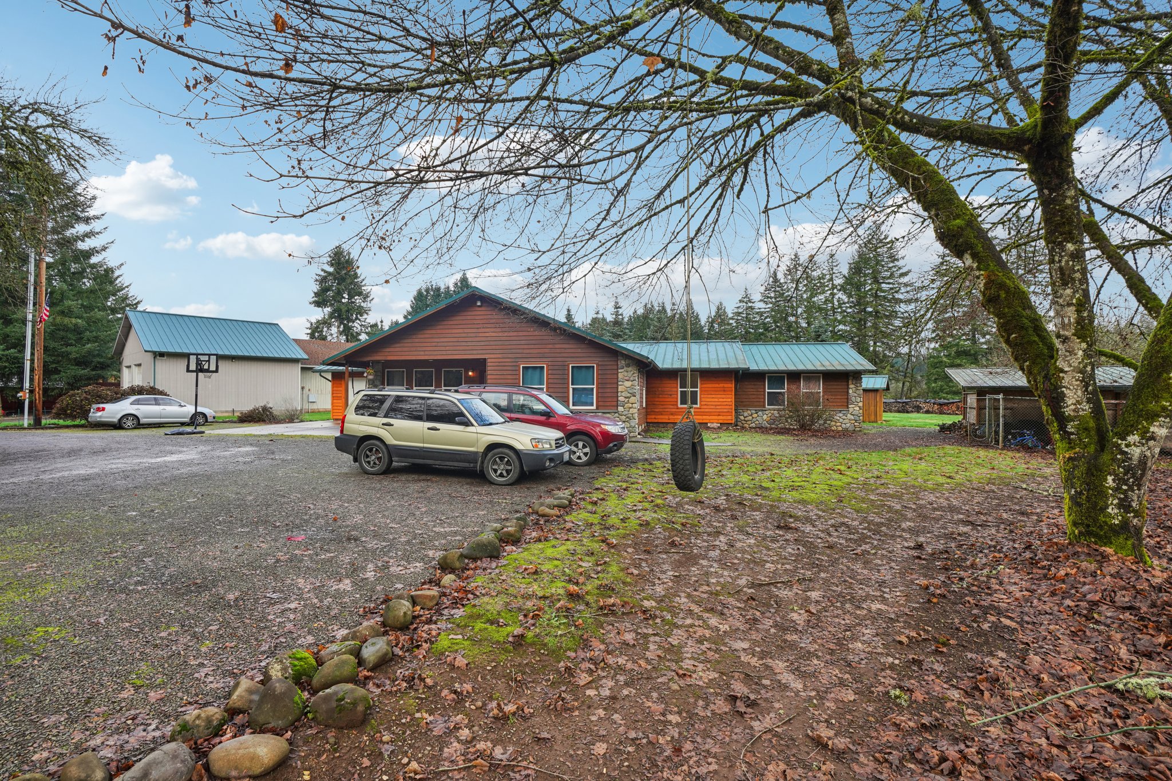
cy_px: 390
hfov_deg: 96.7
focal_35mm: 16
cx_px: 586
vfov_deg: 73.7
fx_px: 521
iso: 400
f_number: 8
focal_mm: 16
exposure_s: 1/160
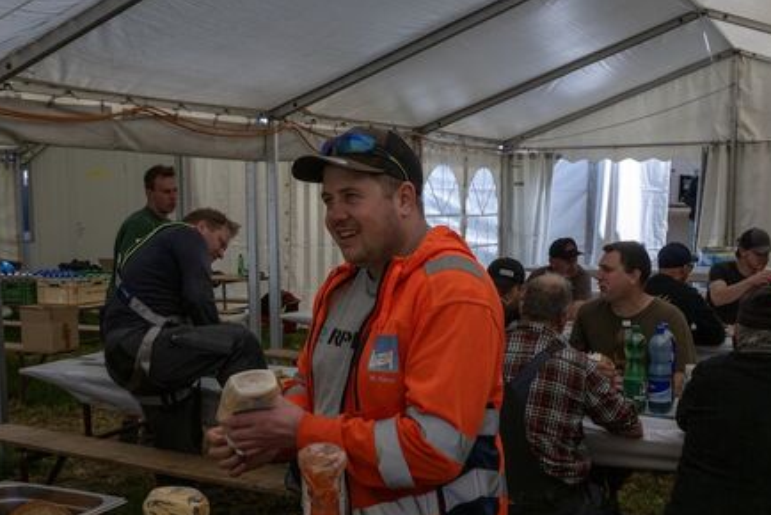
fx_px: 986
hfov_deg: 42.7
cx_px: 366
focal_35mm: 46
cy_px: 313
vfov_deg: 29.2
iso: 500
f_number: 16
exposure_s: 1/100
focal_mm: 37
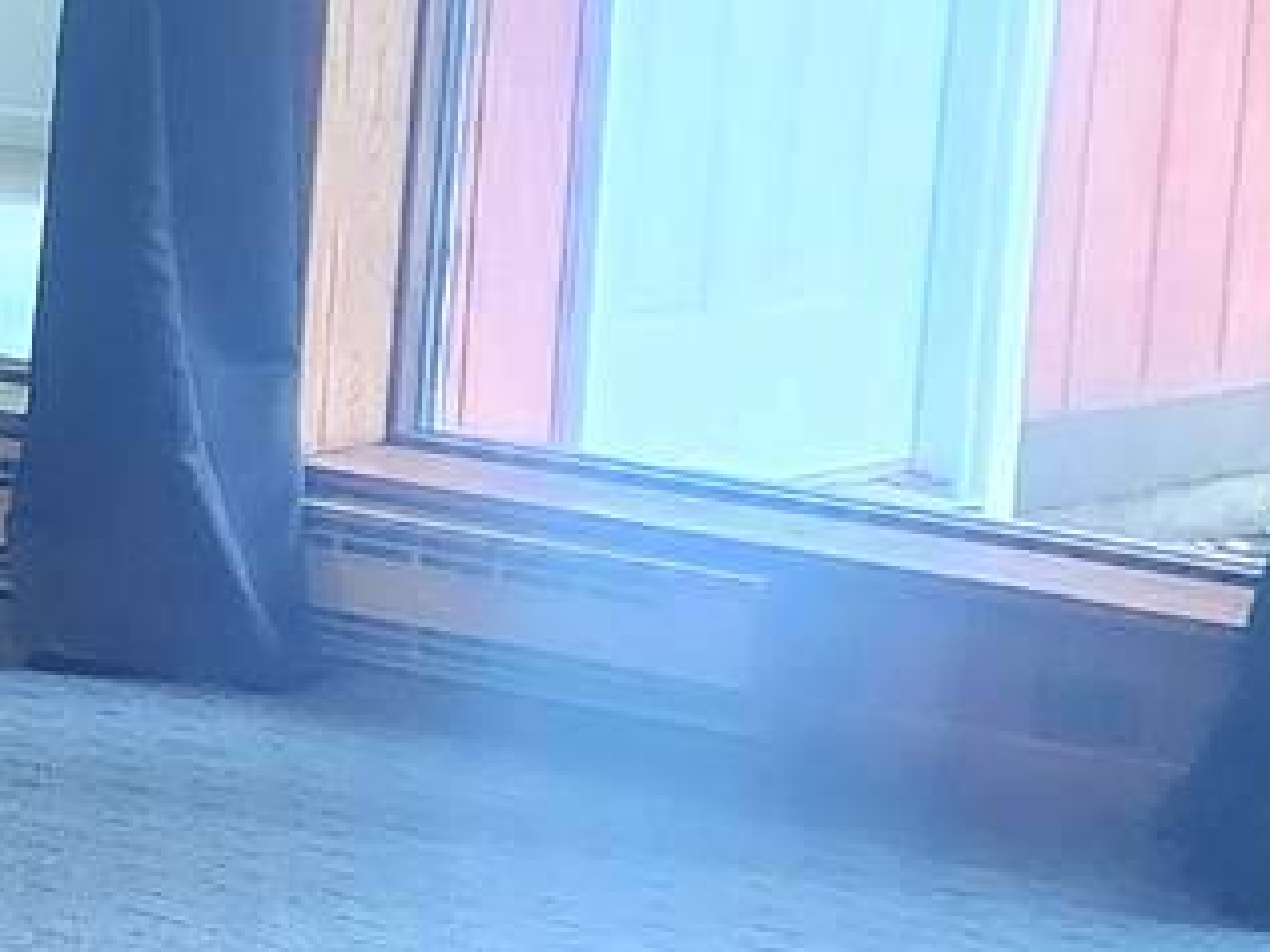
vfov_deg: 9.9
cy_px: 313
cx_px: -2283
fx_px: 5467
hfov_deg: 10.4
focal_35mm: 149
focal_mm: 6.4
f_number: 1.8
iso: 800
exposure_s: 1/60
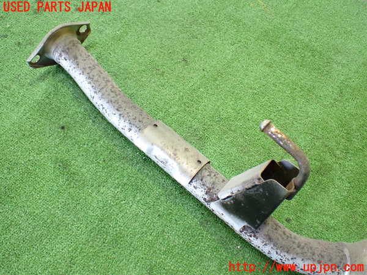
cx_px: 184
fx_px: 318
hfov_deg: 60.0
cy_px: 138
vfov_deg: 46.8
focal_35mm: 30
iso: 800
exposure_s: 1/60
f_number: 2.3
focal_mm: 5.4
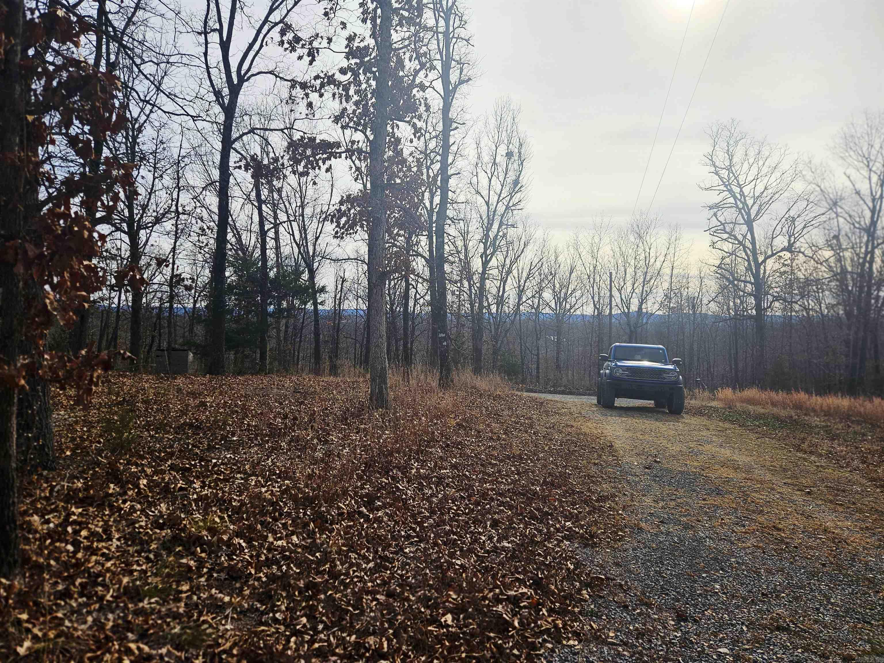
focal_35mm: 23
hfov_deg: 73.9
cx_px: 442
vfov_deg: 58.9
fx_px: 587
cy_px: 332
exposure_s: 1/5000
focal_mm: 5.4
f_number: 1.8
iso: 25
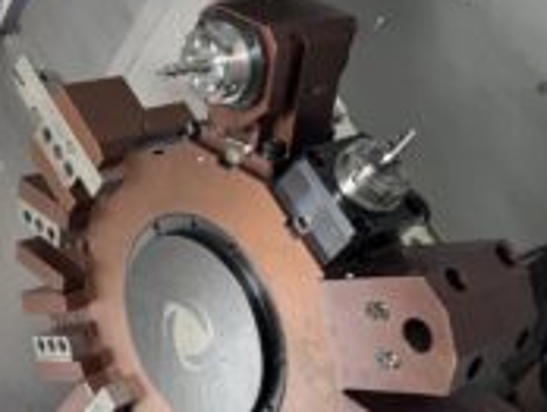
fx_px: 981
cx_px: 277
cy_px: 239
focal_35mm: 62
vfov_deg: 23.7
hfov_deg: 31.2
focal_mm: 6.76
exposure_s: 1/100
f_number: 1.78
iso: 80
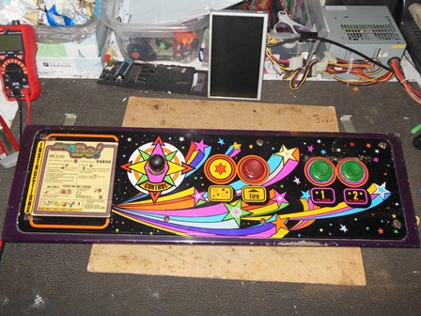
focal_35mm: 33
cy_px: 158
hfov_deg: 55.4
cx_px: 210
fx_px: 401
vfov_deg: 42.9
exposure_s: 1/30
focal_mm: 6
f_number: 3.5
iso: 200
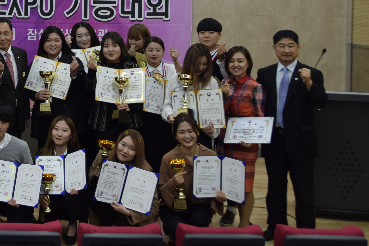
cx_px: -37
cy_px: -2
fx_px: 697
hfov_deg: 27.2
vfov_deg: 19.4
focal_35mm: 68
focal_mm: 20
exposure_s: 1/80
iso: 400
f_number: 4.5
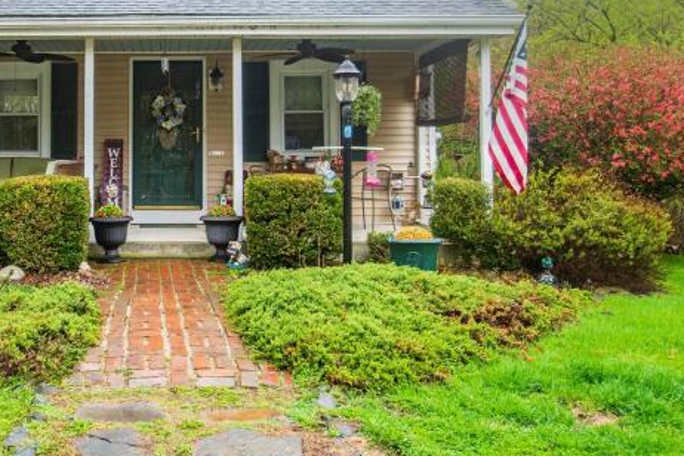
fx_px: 741
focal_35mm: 39
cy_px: 124
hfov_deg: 47.7
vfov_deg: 33.6
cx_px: 170
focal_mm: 17
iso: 100
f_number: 4.2
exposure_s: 1/50
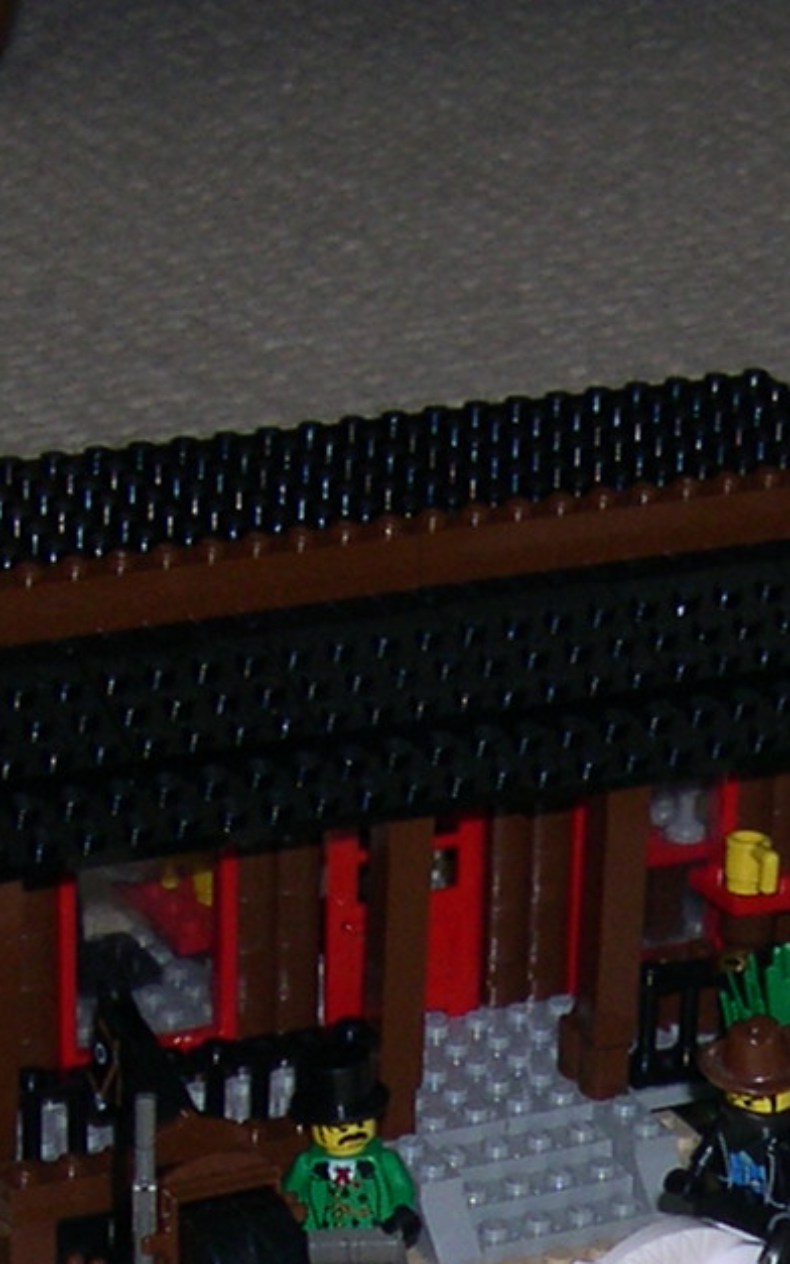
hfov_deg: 8.9
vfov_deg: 13.9
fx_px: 5028
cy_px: 1526
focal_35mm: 146
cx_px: 889
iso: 100
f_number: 2.8
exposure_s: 1/60
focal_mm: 8
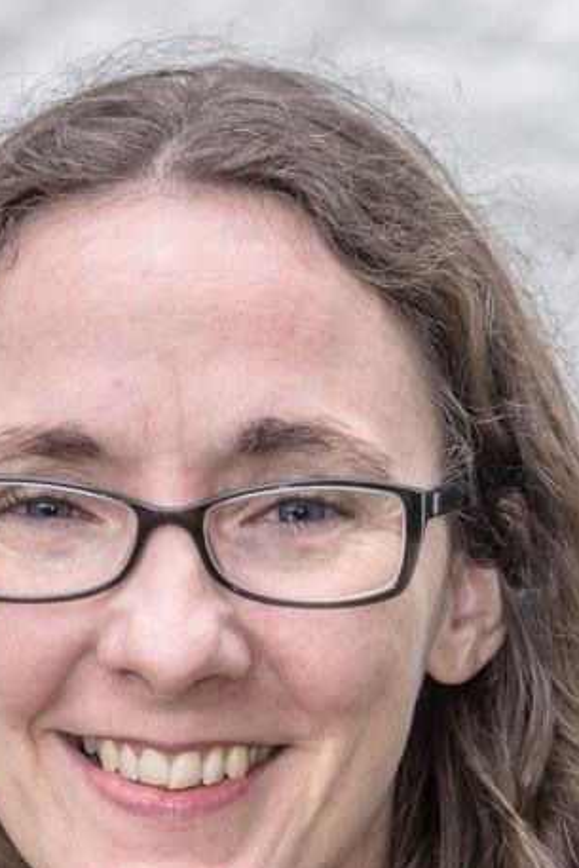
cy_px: 832
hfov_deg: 3.5
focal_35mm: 392
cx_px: 259
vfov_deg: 5.2
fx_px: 9449
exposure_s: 1/60
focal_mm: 175
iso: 400
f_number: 5.6
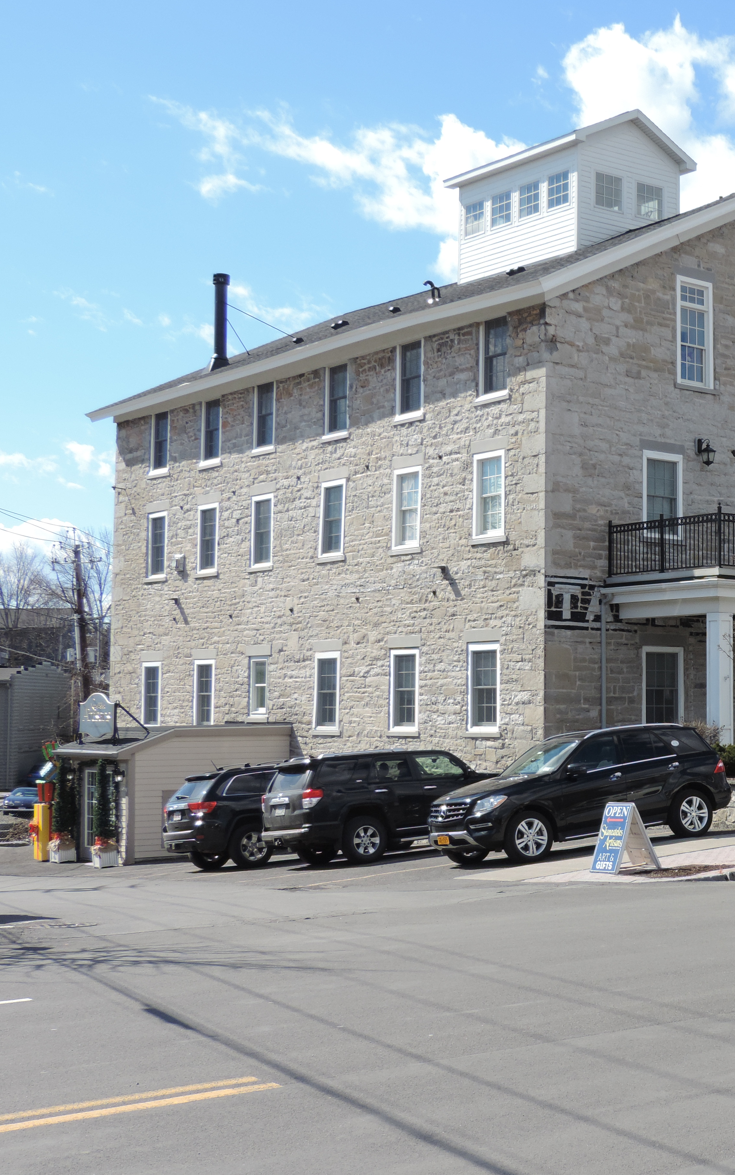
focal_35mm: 57
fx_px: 1827
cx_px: 760
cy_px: 583
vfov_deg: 35.7
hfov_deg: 21.8
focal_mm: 7.1
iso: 80
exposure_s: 1/640
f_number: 3.3
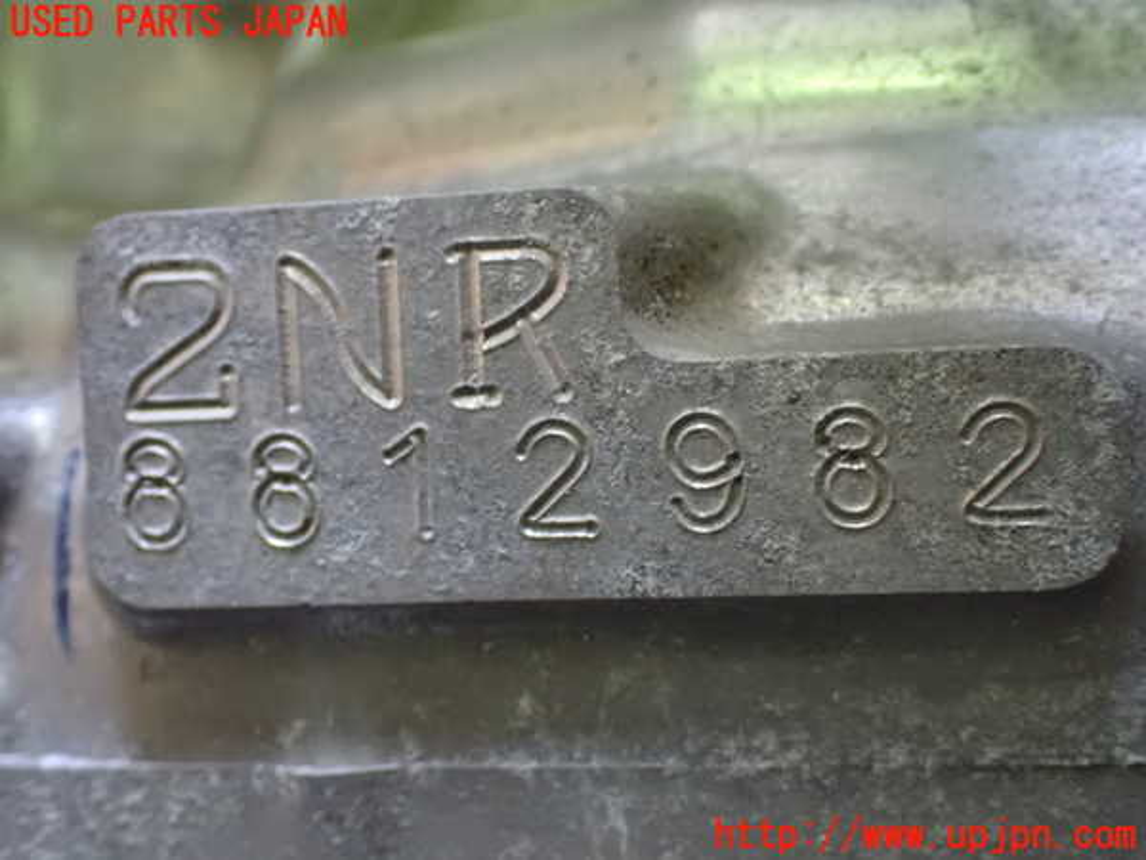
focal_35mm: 47
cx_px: 573
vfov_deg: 30.9
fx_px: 1556
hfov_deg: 40.4
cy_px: 430
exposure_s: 1/30
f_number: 3.1
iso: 1600
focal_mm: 8.4
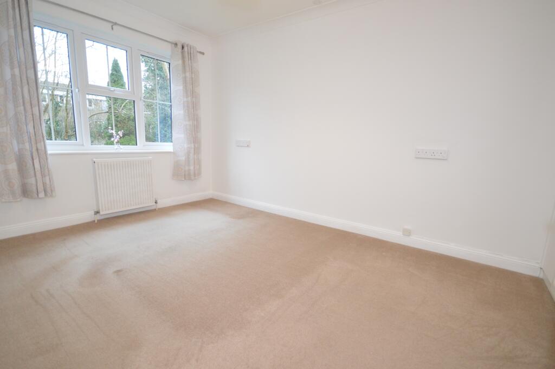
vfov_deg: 77.2
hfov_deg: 100.4
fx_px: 231
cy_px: 184
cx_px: 278
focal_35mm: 15
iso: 800
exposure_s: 1/60
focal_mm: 10
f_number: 4
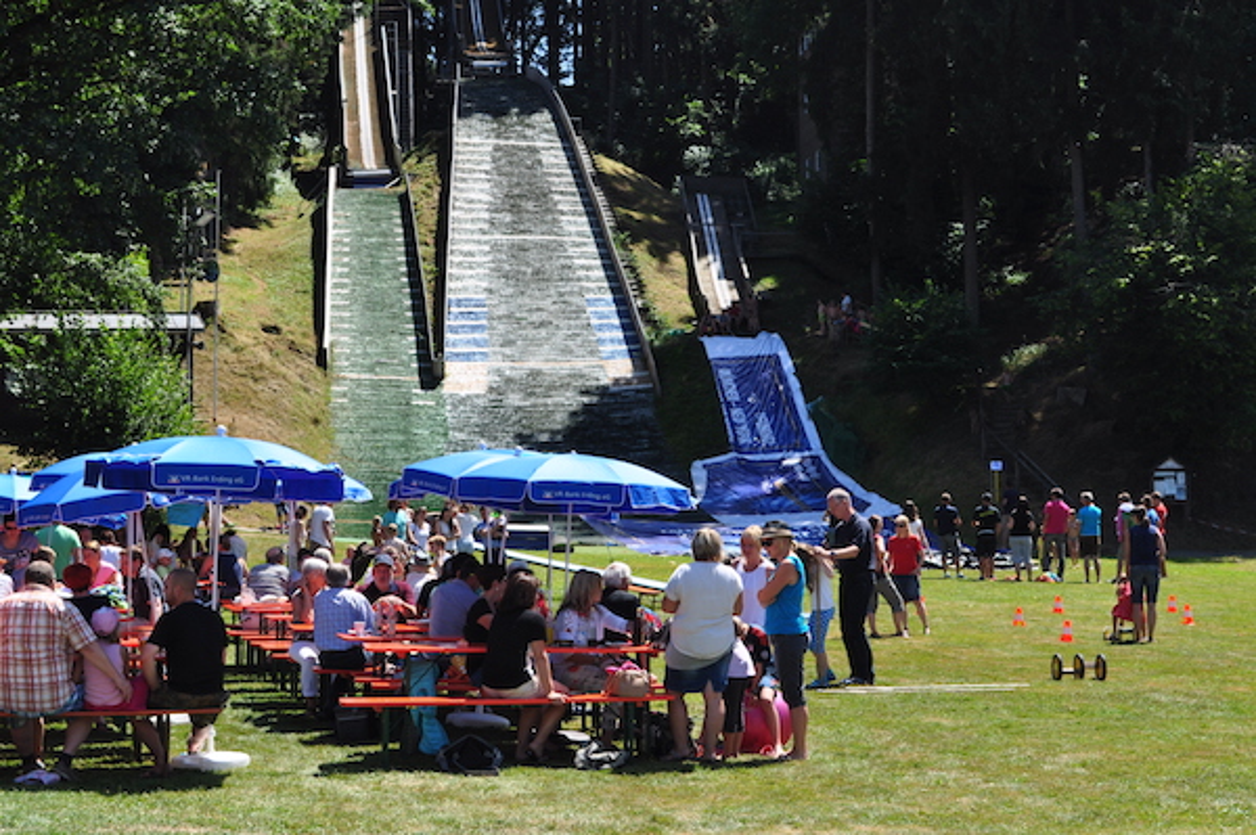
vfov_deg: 20.1
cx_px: 628
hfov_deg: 29.9
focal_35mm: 68
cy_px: 418
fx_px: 2353
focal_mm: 45
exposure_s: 1/250
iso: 200
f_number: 9.5
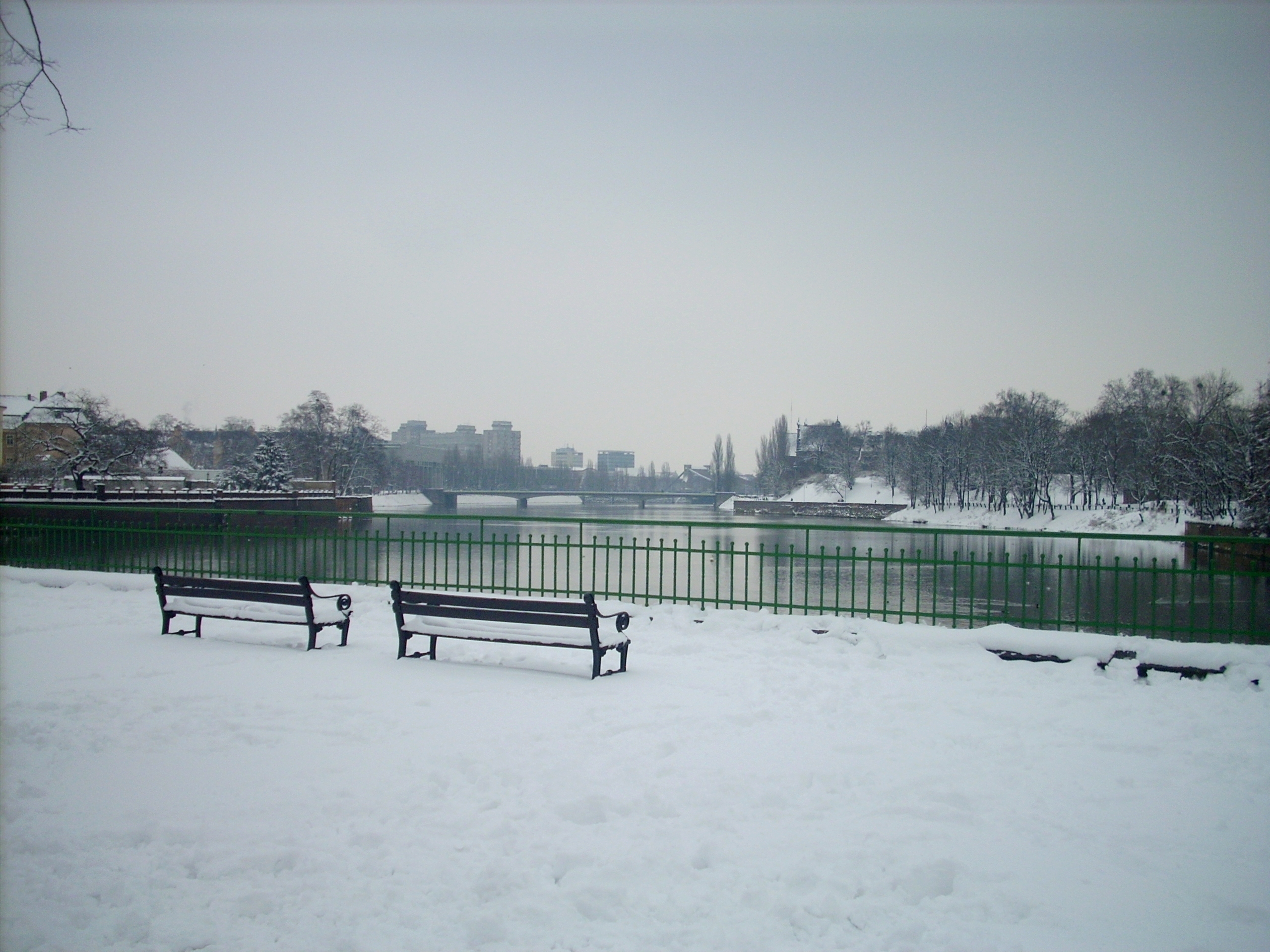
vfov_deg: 38.7
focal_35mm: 37
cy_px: 476
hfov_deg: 50.1
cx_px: 635
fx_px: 1357
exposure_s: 1/193
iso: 64
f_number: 5.6
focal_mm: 6.2
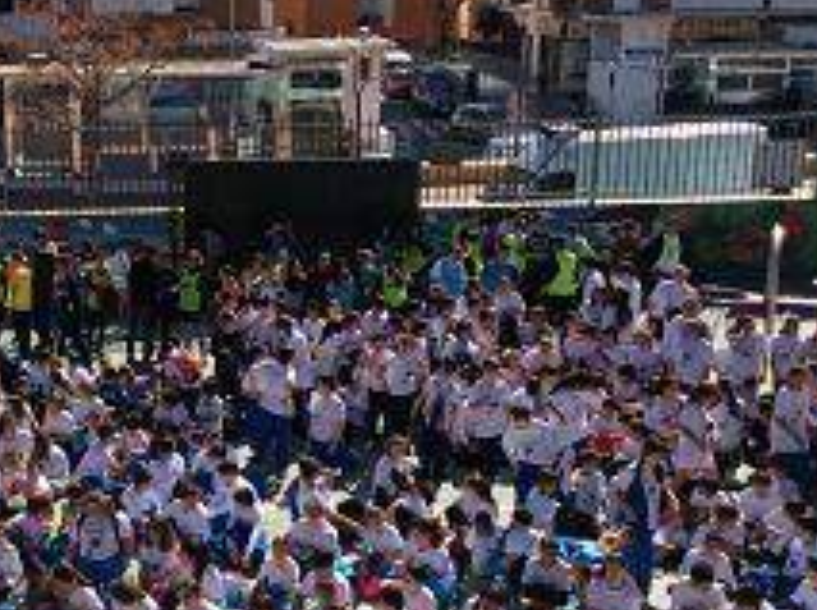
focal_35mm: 60
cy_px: 317
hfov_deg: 31.4
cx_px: 169
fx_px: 1414
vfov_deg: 24.3
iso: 32
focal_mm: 3.3
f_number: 2.4
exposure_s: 1/1546
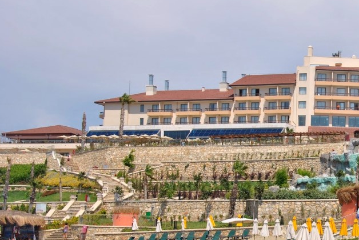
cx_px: 323
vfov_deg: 14.3
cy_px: 174
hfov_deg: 20.8
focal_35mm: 96
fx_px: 957
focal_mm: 35
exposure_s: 1/320
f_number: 9
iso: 100
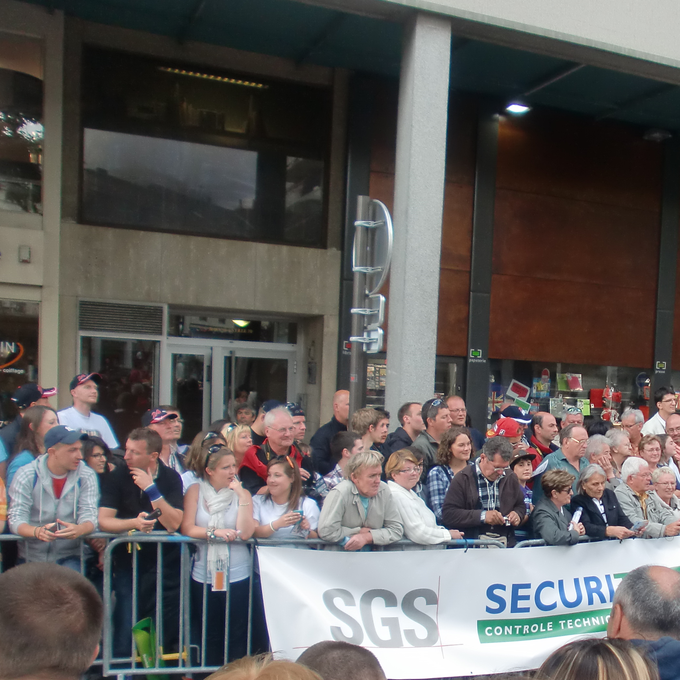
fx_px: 978
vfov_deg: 37.6
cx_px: 548
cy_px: 487
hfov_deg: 37.0
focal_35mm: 44
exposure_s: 1/200
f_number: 2.6
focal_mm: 4.65
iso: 64
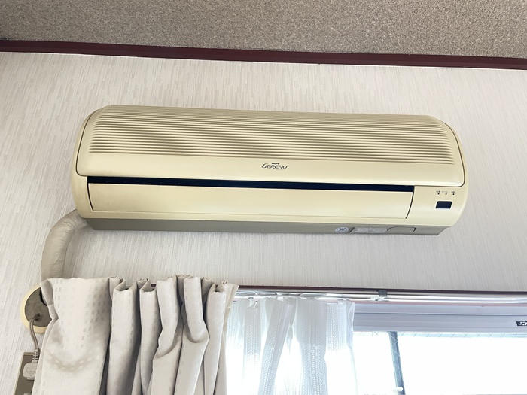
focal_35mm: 26
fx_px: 396
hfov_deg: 67.3
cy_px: 198
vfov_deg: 53.1
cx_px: 264
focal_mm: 4.2
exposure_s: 1/60
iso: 320
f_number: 1.6
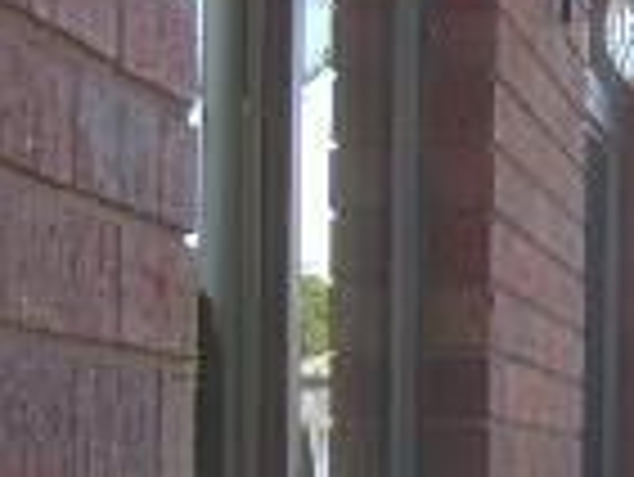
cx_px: 1142
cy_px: 729
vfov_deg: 8.4
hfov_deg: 10.8
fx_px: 3153
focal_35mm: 172
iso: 50
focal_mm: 6.3
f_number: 4.6
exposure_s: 1/136
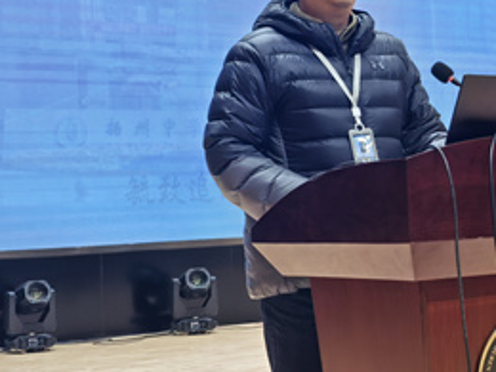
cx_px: 355
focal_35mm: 90
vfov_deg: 16.4
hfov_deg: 21.6
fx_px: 1290
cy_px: 111
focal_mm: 5.75
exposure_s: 1/120
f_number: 2
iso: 64
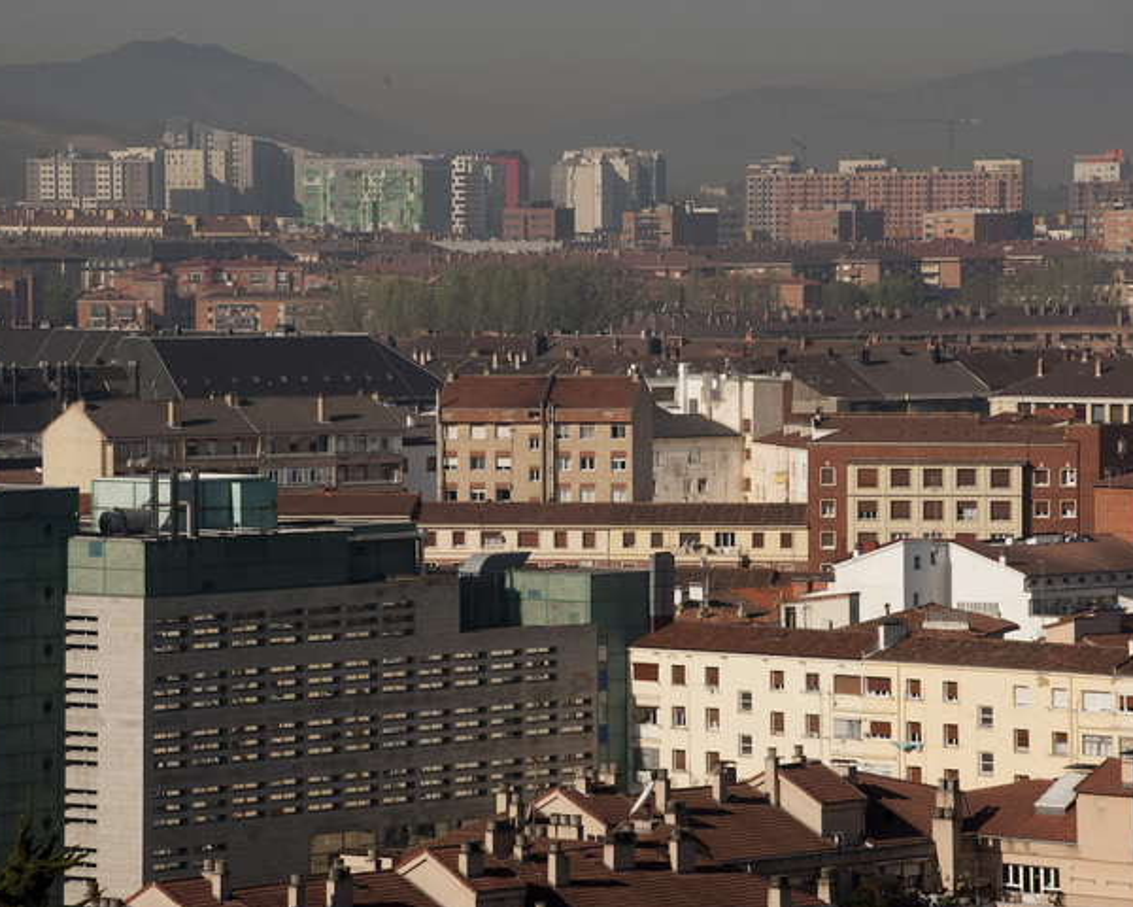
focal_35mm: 227
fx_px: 7612
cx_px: 480
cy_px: 454
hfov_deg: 8.5
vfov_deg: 6.8
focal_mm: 200
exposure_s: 1/250
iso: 200
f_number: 11
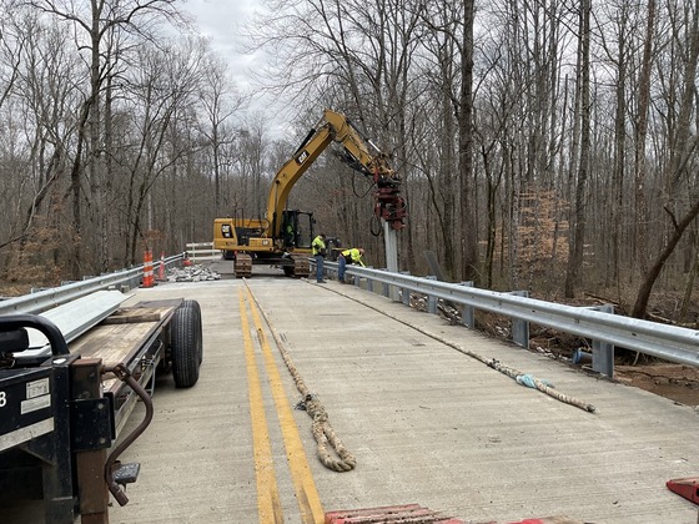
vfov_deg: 48.2
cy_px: 262
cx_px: 350
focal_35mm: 29
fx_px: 586
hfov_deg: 61.7
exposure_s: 1/556
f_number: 1.8
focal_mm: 3
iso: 16
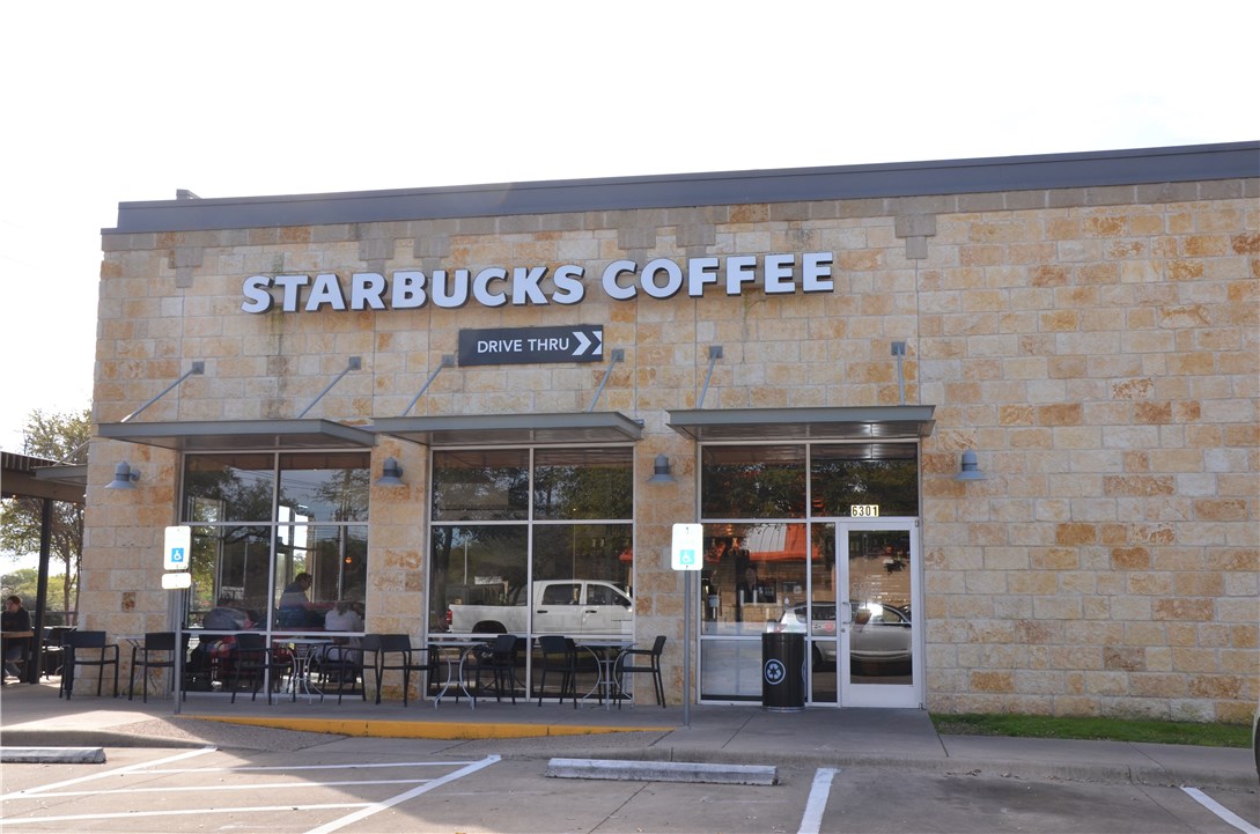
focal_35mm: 38
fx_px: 1310
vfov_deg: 35.3
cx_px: 630
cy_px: 417
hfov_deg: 51.4
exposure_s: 1/250
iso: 400
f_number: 13
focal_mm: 25
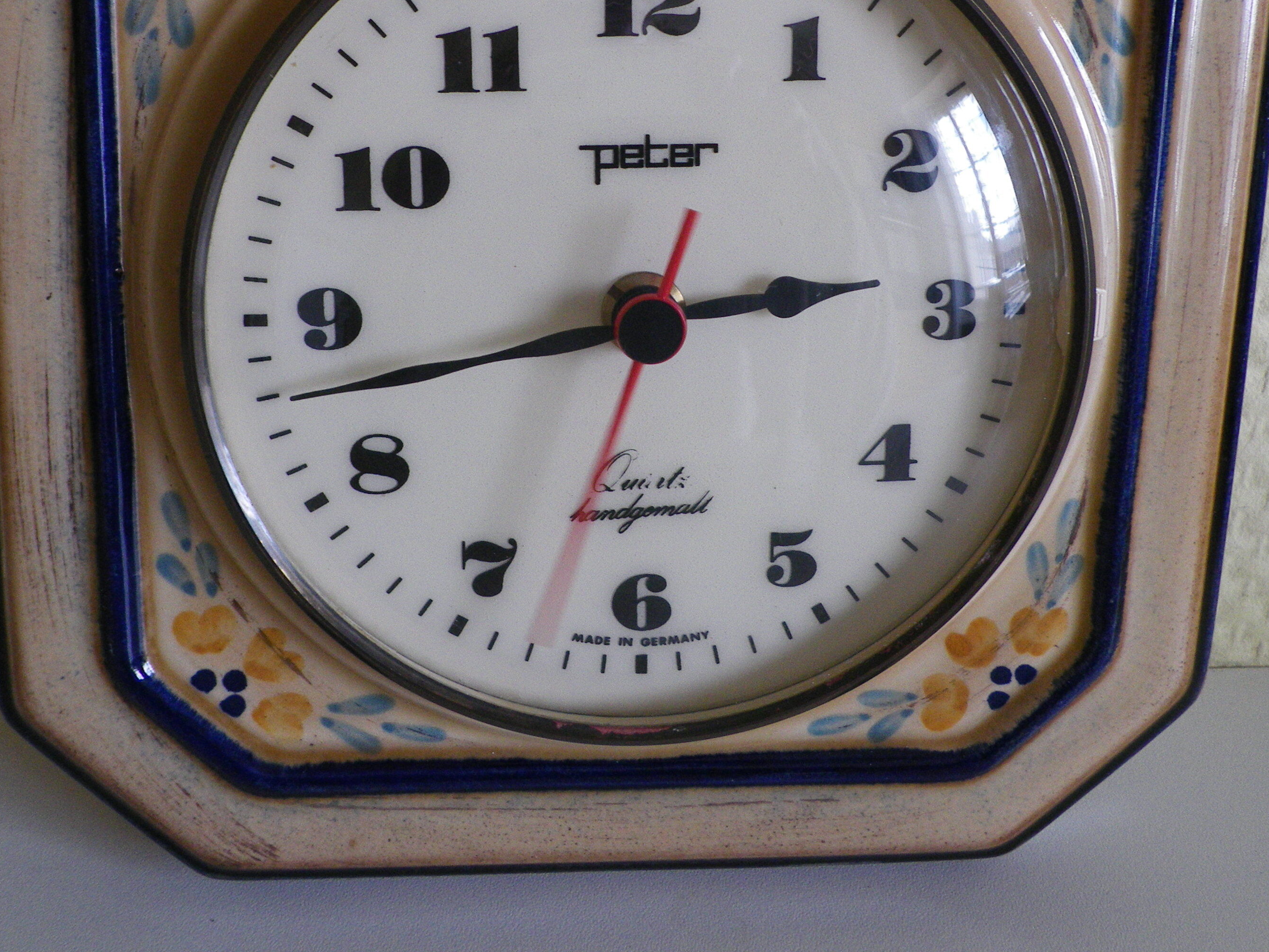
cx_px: 653
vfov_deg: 33.7
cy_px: 245
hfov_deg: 44.8
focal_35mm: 42
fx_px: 1540
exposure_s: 1/60
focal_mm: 4.9
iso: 125
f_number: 2.6
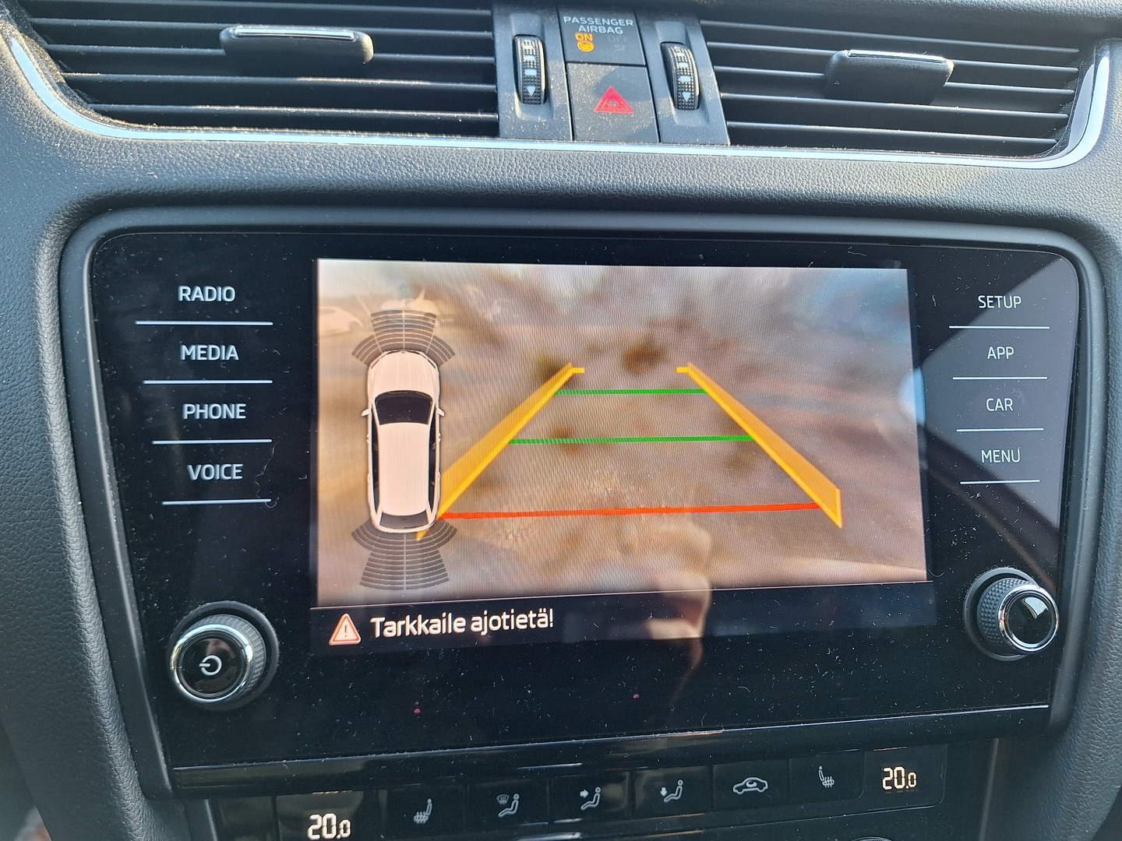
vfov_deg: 58.9
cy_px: 420
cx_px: 561
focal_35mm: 23
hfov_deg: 73.9
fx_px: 745
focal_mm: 5.54
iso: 64
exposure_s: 1/120
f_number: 1.8
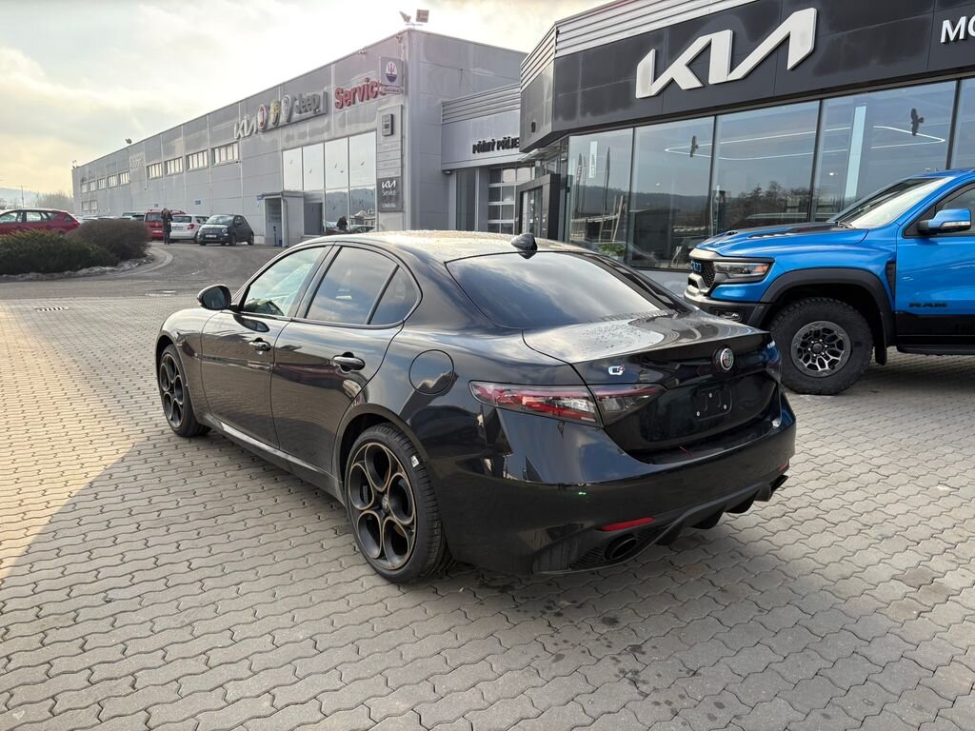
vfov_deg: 53.1
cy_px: 366
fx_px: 732
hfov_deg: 67.3
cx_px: 488
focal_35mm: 26
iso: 50
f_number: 1.6
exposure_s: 1/873
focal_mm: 5.96
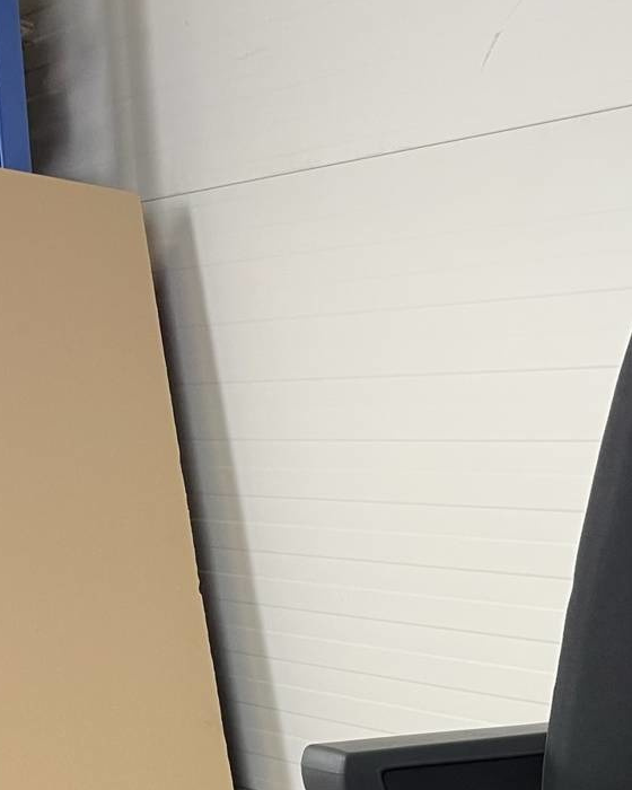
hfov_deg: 24.8
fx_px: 1356
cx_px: 661
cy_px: 881
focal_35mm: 58
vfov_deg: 29.2
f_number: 1.6
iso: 80
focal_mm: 4.2
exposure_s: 1/50
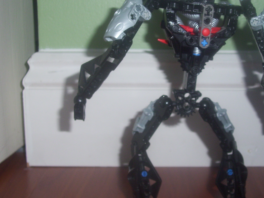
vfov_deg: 23.3
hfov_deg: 30.4
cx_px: 181
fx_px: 480
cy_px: 101
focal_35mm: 63
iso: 80
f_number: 3.4
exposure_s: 1/40
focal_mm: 7.1
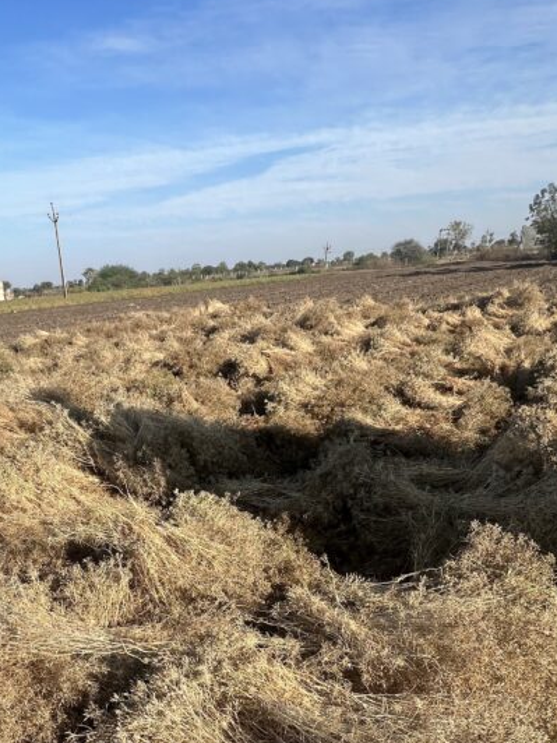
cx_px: 193
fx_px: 536
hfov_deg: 53.9
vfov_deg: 65.1
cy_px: 560
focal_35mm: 25
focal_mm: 1.57
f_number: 1.8
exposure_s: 1/1179
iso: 32
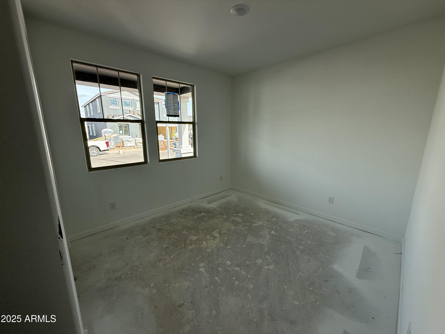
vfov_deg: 85.7
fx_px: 180
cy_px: 167
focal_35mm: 14
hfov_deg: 102.1
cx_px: 222
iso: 64
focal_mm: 2.22
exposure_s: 1/167
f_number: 2.2
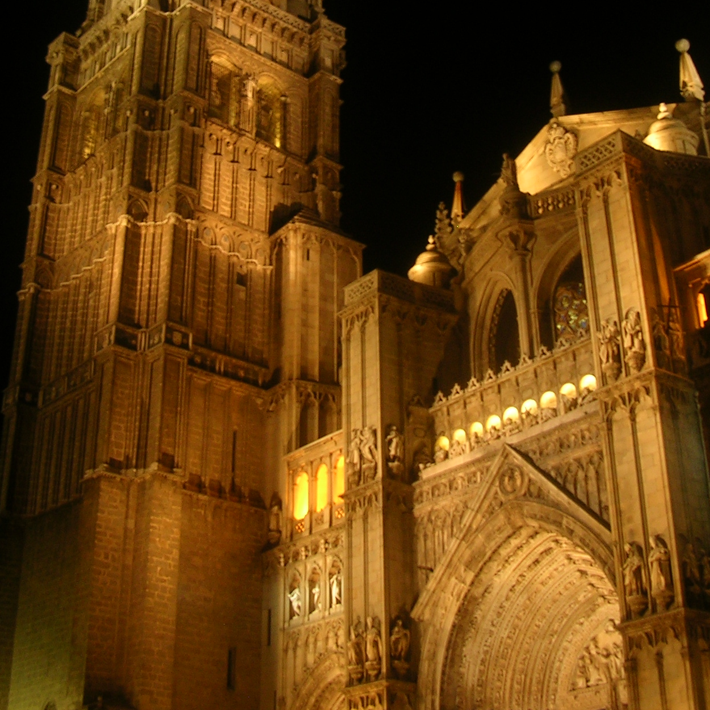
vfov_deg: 30.6
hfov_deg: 31.1
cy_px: 175
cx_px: 320
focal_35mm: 55
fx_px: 1276
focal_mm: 5.8
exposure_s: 1/5.6
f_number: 2.8
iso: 52
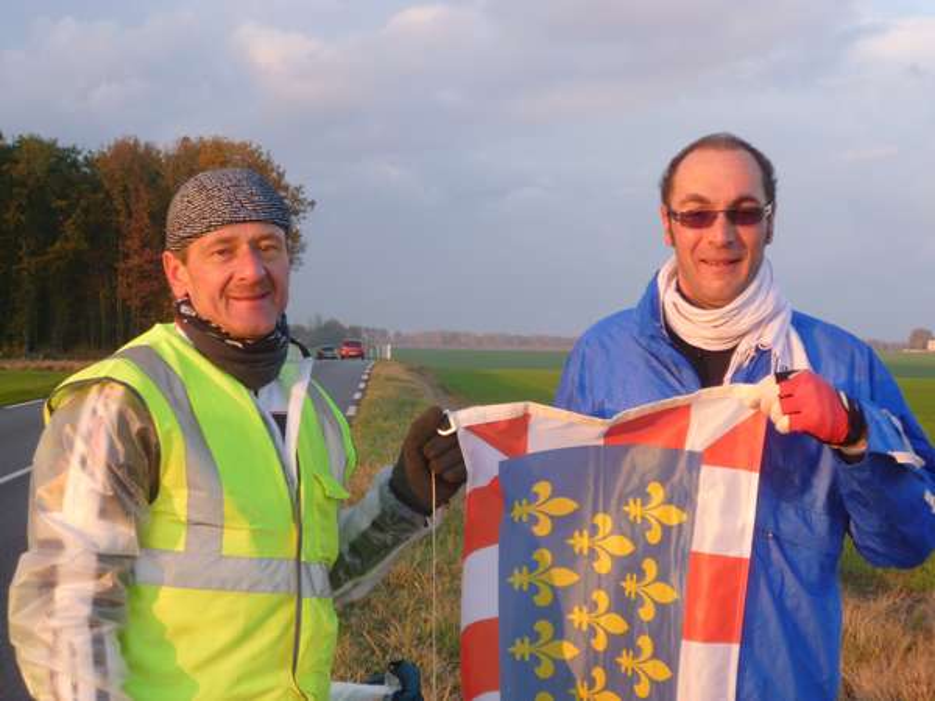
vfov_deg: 21.9
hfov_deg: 29.0
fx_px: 1810
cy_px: 350
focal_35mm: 67
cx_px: 468
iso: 80
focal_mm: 12
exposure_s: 1/80
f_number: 4.3
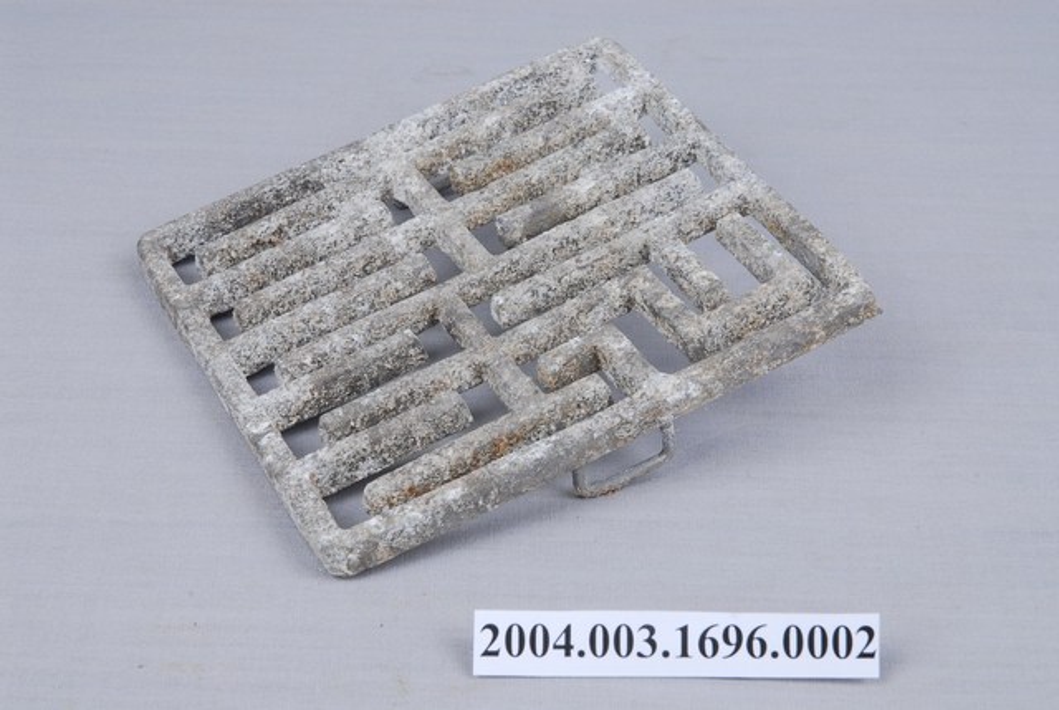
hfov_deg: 19.4
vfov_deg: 13.1
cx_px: 530
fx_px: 3094
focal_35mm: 105
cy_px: 355
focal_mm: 70
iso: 100
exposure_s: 1/100
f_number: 22
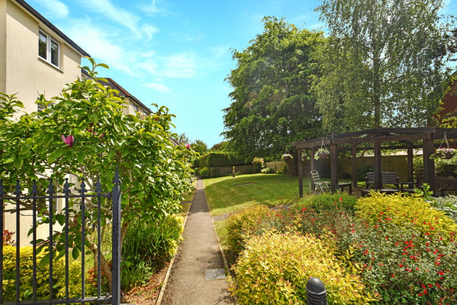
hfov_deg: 100.4
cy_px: 152
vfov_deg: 77.3
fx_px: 190
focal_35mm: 15
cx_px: 228
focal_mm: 10
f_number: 9
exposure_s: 1/200
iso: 100
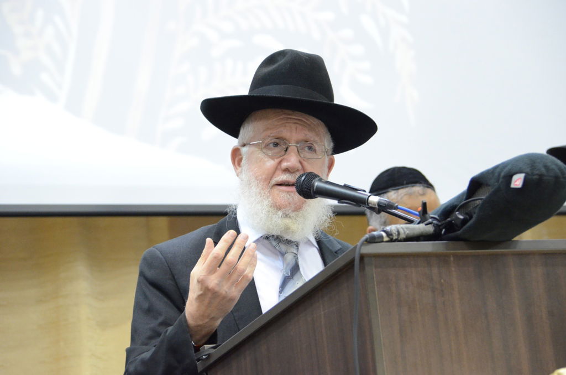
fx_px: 2471
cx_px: 283
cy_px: 188
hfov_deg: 13.1
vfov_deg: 8.7
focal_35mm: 158
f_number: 5.6
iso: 3200
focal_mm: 105
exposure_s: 1/60
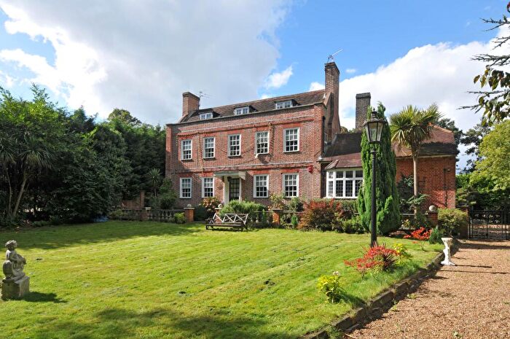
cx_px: 255
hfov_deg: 81.3
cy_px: 170
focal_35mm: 21
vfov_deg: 59.4
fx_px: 297
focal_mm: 14
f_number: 6.3
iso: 200
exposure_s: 1/400
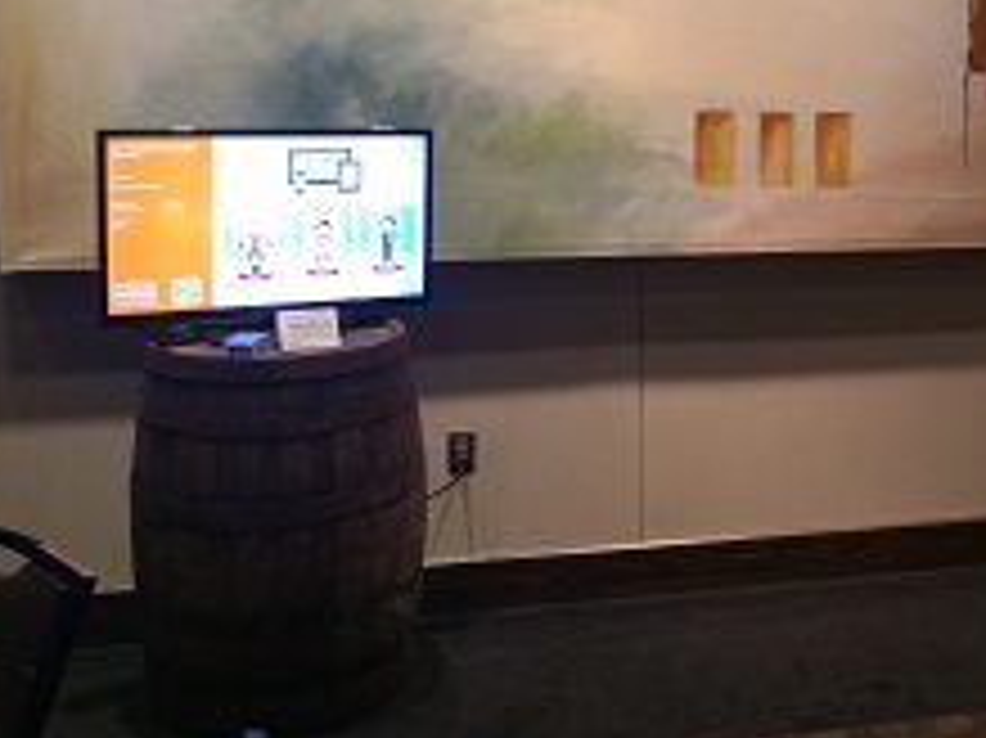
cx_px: 864
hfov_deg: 34.4
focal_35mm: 53
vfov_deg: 27.3
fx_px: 1509
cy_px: 230
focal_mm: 4.15
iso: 160
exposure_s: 1/30
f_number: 2.2
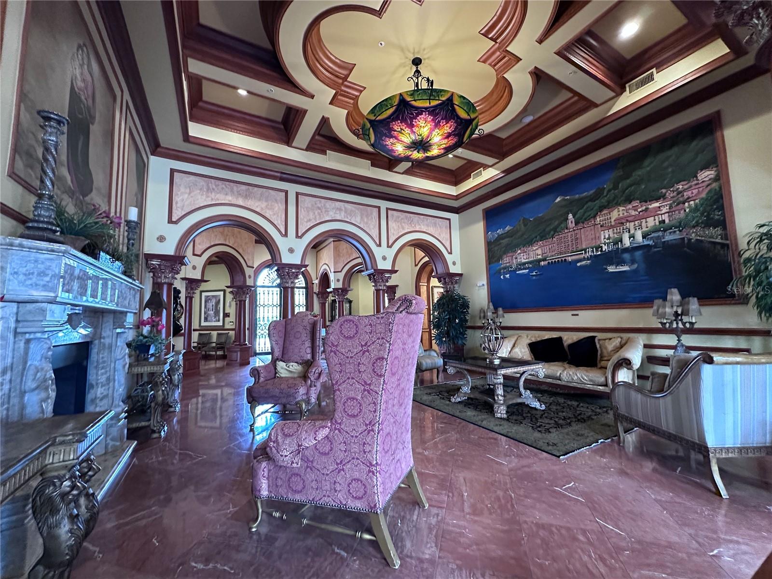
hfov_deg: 102.1
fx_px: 312
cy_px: 290
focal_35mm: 14
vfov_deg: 85.7
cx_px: 386
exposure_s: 1/60
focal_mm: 2.22
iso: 640
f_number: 2.2
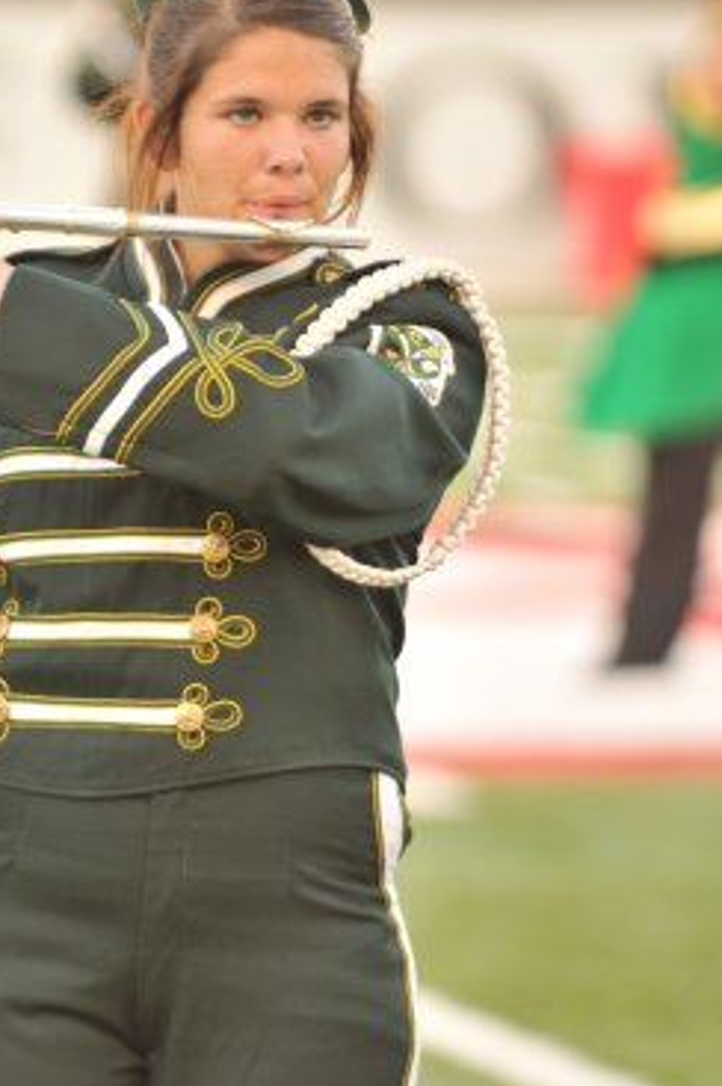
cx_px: 197
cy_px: 610
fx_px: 14768
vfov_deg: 4.2
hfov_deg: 2.8
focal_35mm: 490
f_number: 2.8
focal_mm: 200
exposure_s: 1/250
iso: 200
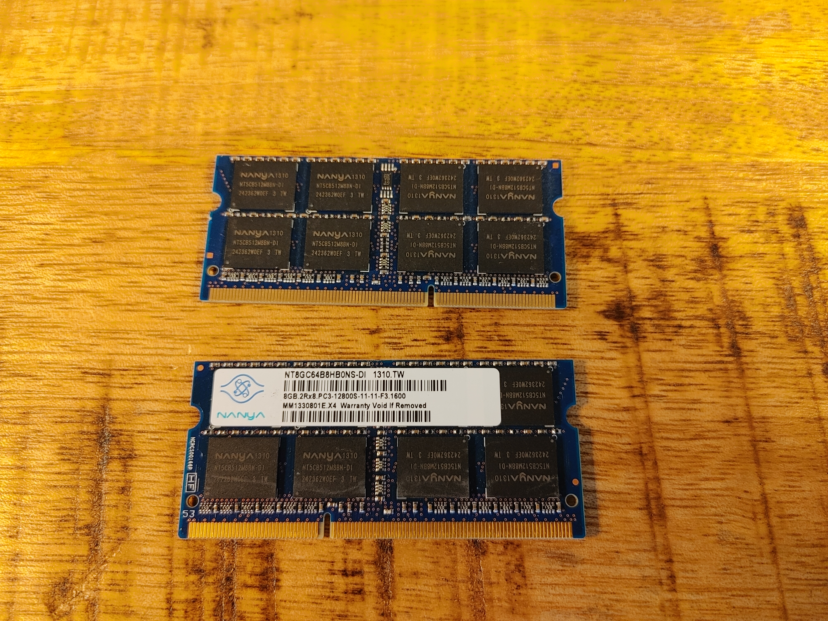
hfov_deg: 67.3
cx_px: 414
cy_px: 310
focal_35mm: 26
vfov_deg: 53.1
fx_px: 622
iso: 350
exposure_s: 1/100
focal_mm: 4.81
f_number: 1.8
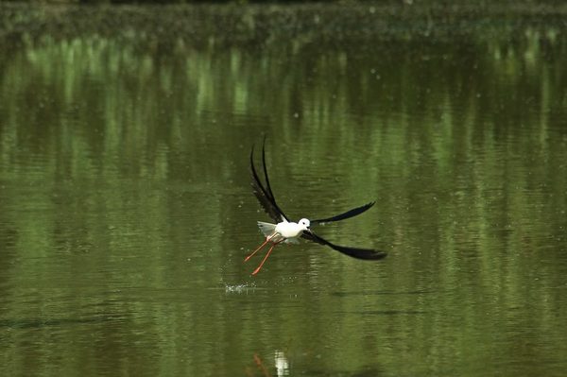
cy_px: 188
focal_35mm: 450
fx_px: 7081
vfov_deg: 3.0
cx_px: 284
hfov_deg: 4.6
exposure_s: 1/1250
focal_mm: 300
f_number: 8
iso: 1000
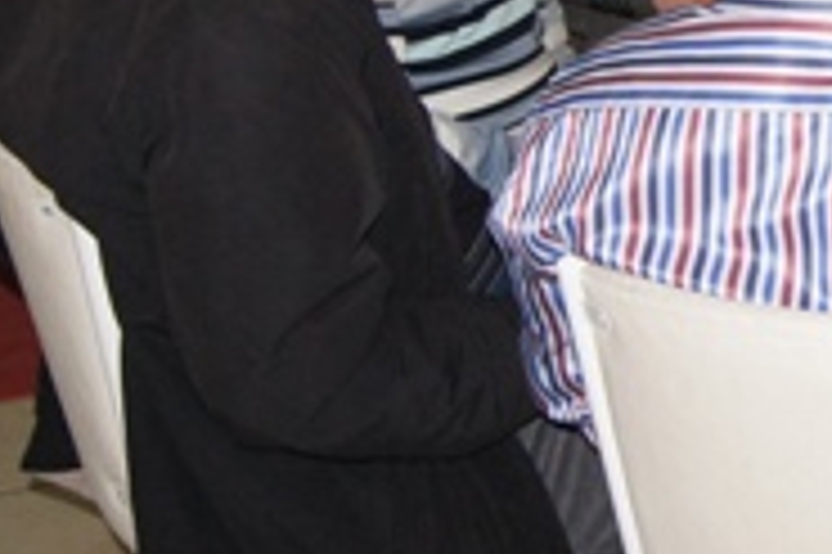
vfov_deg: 12.6
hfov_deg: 18.1
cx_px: 1142
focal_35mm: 104
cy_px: -209
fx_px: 2401
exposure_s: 1/60
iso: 800
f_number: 5.6
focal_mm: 20
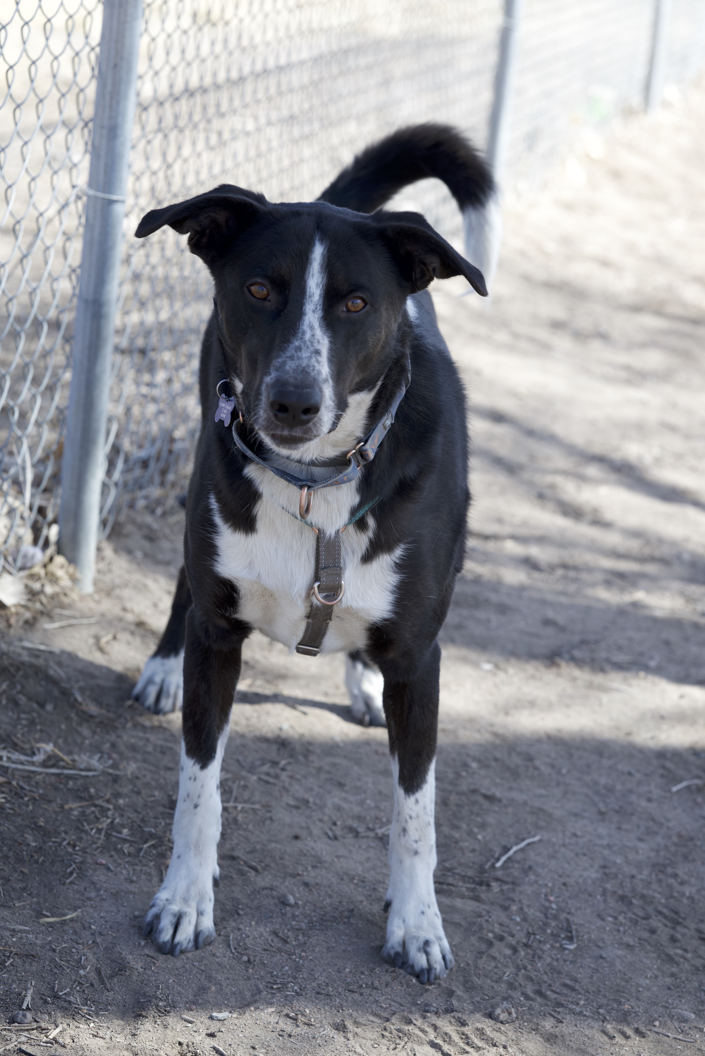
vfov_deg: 23.9
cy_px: 528
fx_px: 2494
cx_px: 352
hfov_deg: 16.1
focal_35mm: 85
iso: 125
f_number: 5.6
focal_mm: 85
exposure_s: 1/250
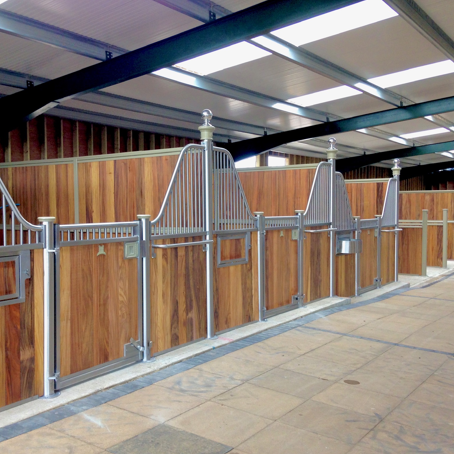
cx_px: 170
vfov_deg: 42.8
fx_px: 579
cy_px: 227
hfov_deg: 42.5
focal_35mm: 39
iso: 64
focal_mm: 4.12
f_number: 2.4
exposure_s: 1/120
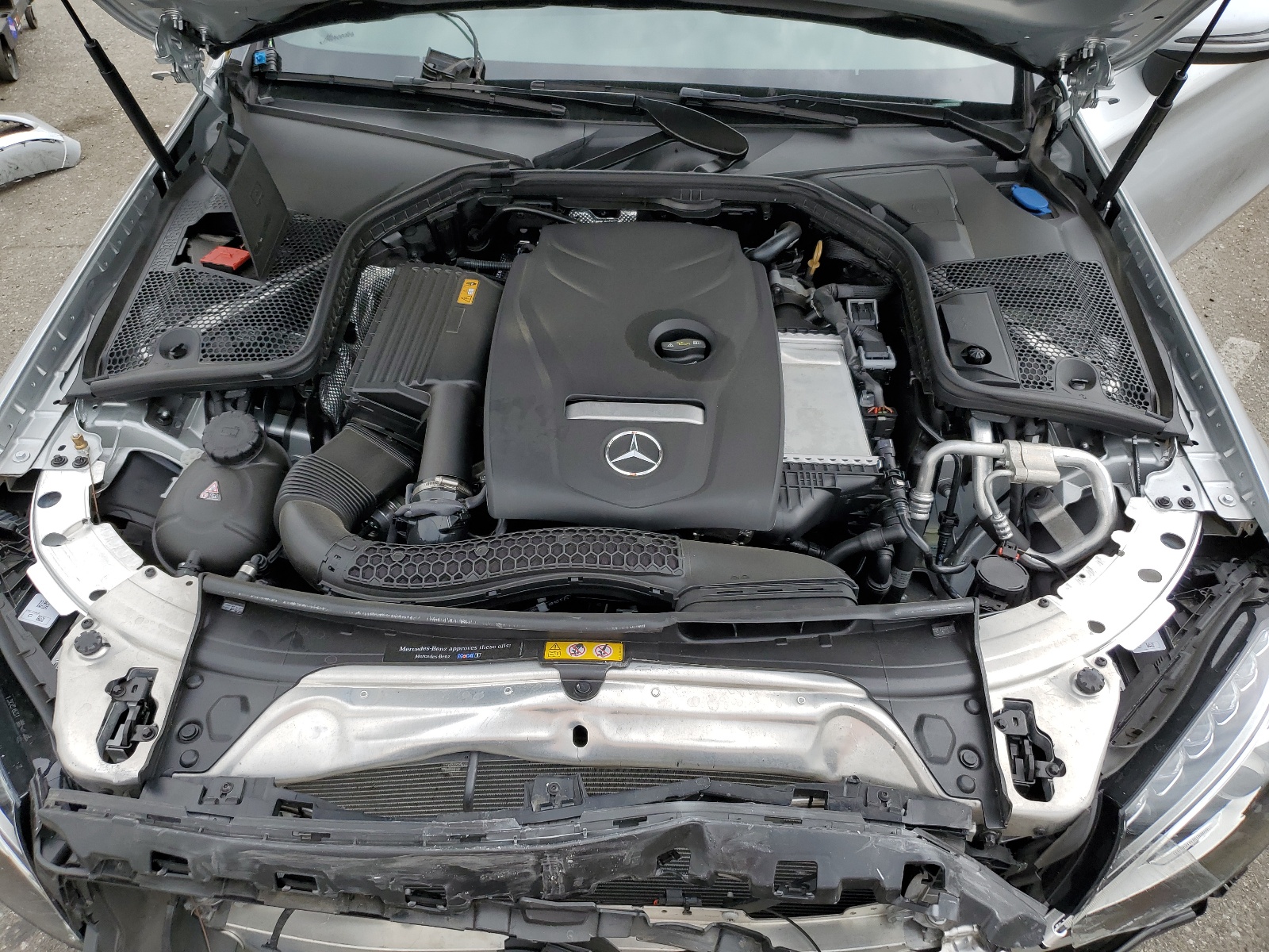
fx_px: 953
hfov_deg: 67.3
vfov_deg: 53.1
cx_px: 634
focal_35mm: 26
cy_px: 476
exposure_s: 1/667
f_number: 1.5
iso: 50
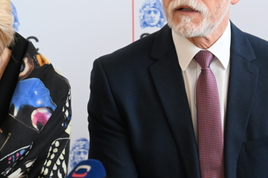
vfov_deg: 6.4
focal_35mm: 215
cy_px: 80
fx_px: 1600
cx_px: 79
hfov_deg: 9.6
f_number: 7.1
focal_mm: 110
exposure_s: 1/250
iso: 8000
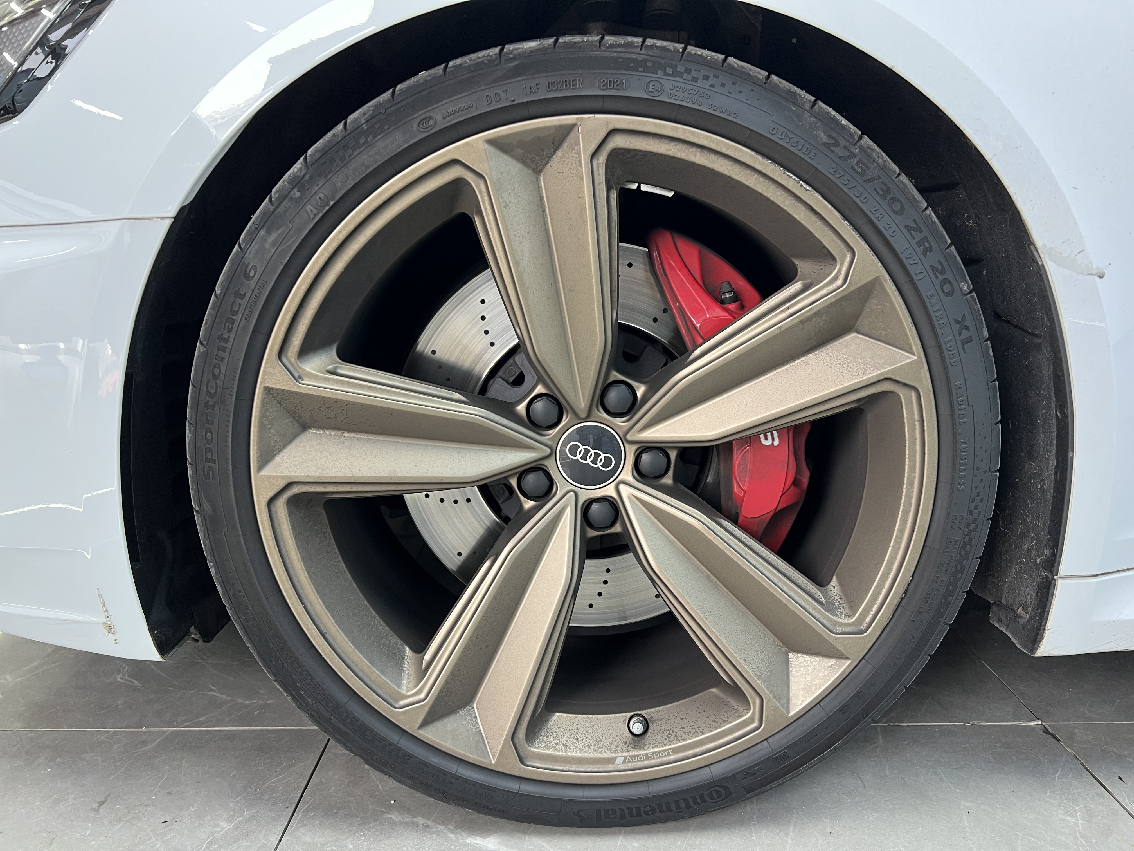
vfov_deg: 53.1
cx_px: 567
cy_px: 426
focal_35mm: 26
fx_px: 852
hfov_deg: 67.3
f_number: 1.5
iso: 80
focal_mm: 5.7
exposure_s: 1/50
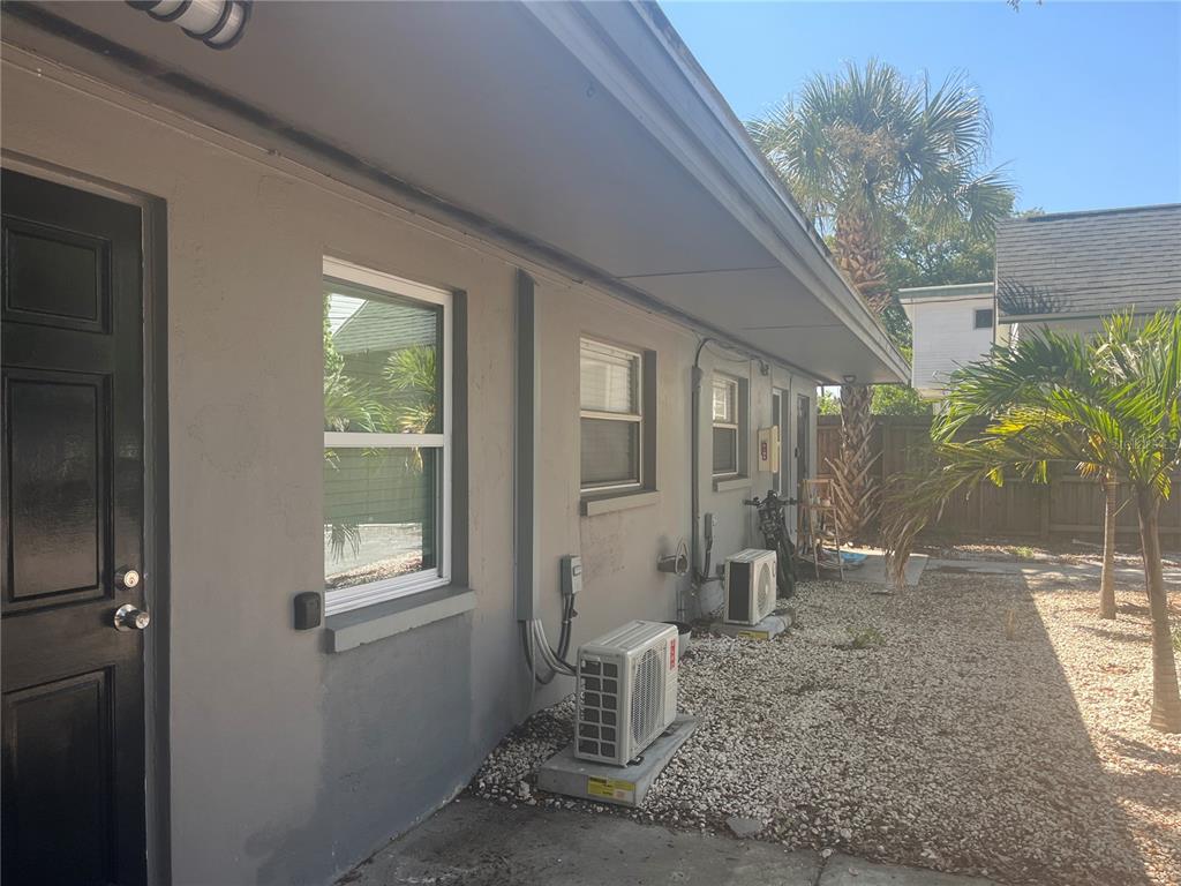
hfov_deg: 67.3
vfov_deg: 53.1
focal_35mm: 26
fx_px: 887
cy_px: 443
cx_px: 590
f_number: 1.6
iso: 50
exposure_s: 1/517
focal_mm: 5.1
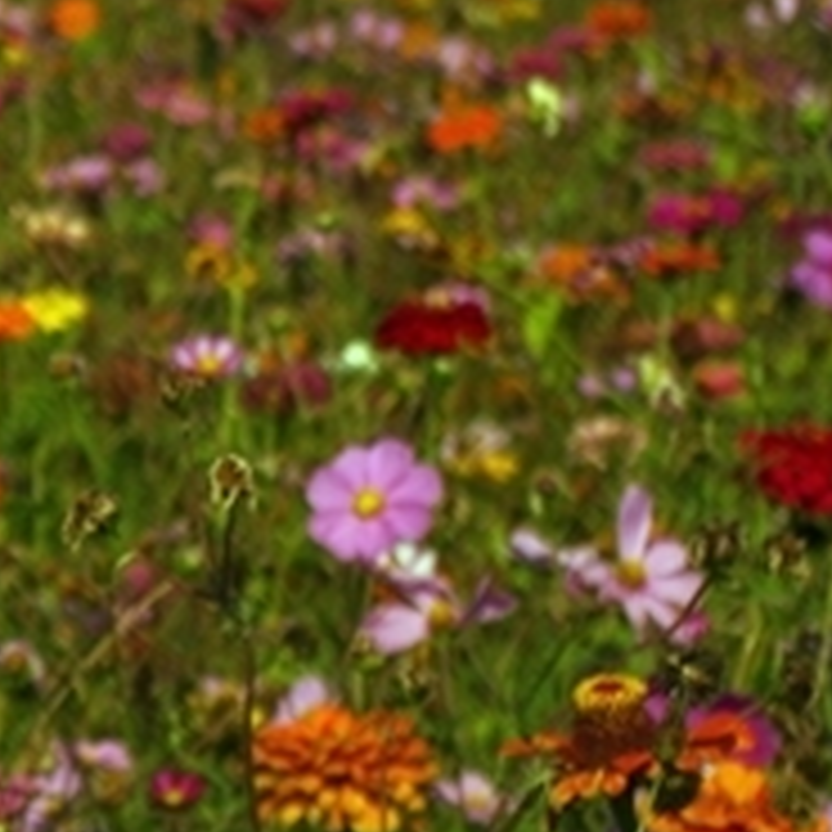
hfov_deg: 5.9
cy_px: 202
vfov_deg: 6.2
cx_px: -1421
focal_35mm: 282
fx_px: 7668
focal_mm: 40
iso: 100
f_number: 5.6
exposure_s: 1/1500
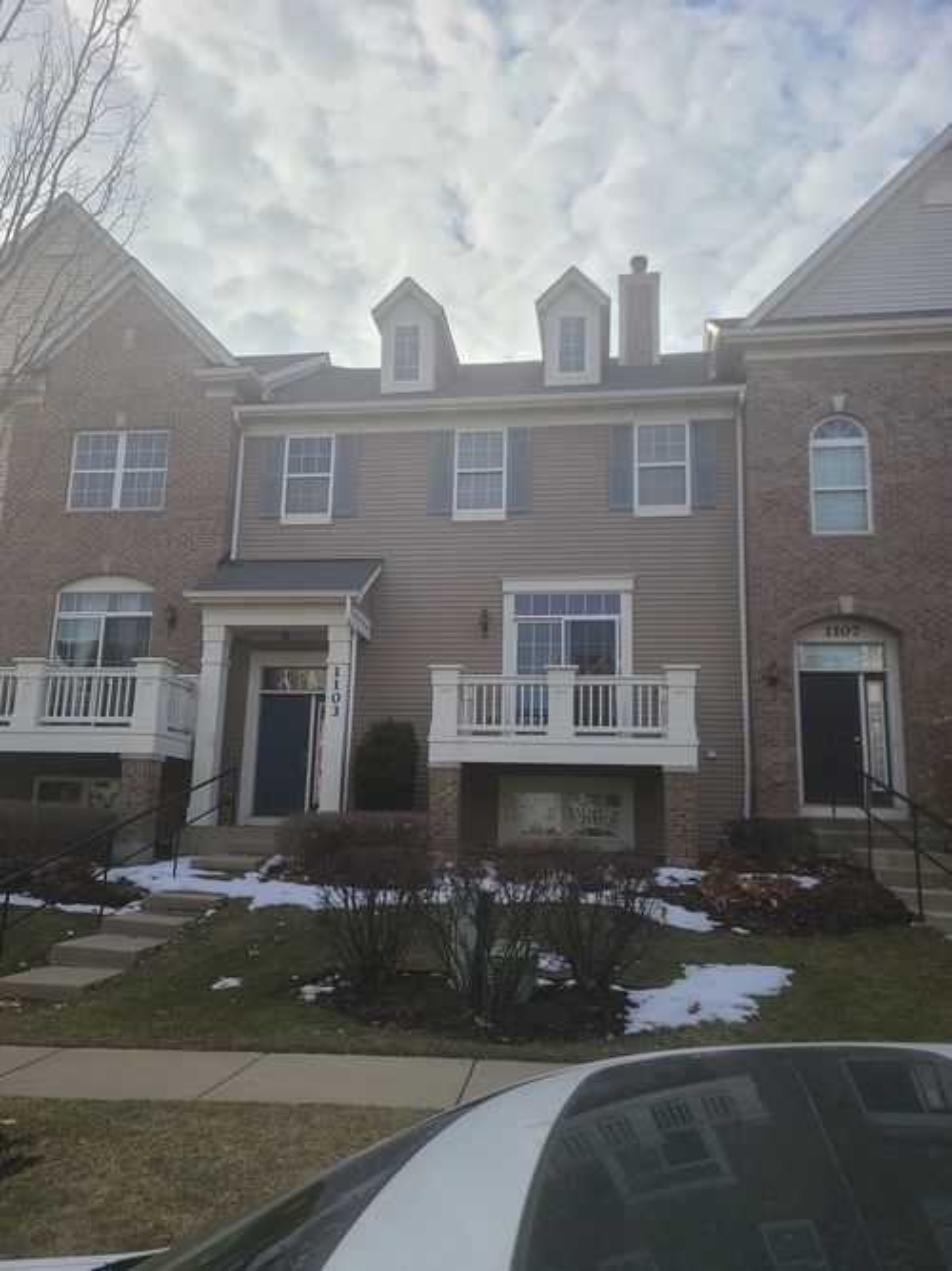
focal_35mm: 26
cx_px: 476
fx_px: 954
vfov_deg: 67.3
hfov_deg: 53.0
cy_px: 636
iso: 40
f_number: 1.8
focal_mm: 5.4
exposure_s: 1/1677
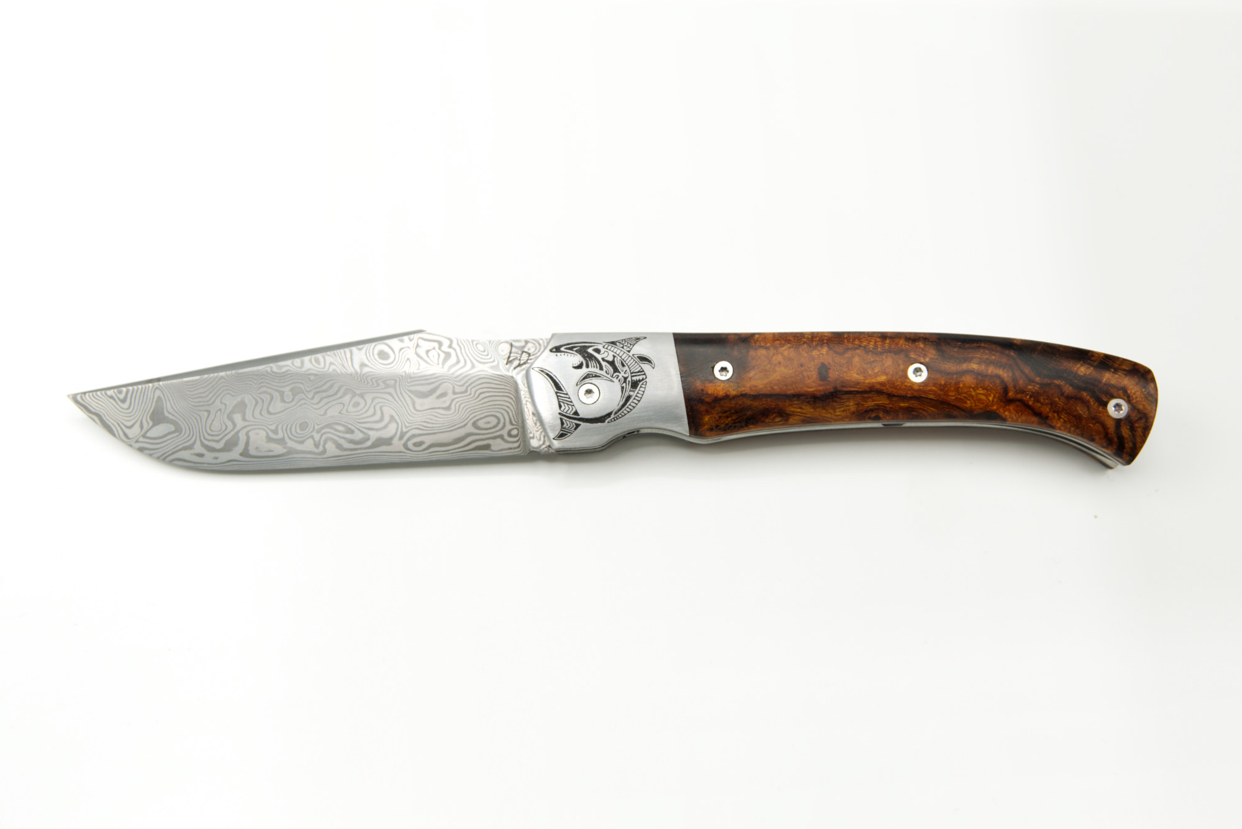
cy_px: 414
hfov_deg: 53.1
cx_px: 621
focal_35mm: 36
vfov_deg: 36.9
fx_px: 1242
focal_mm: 24
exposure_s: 1/100
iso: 100
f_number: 5.6
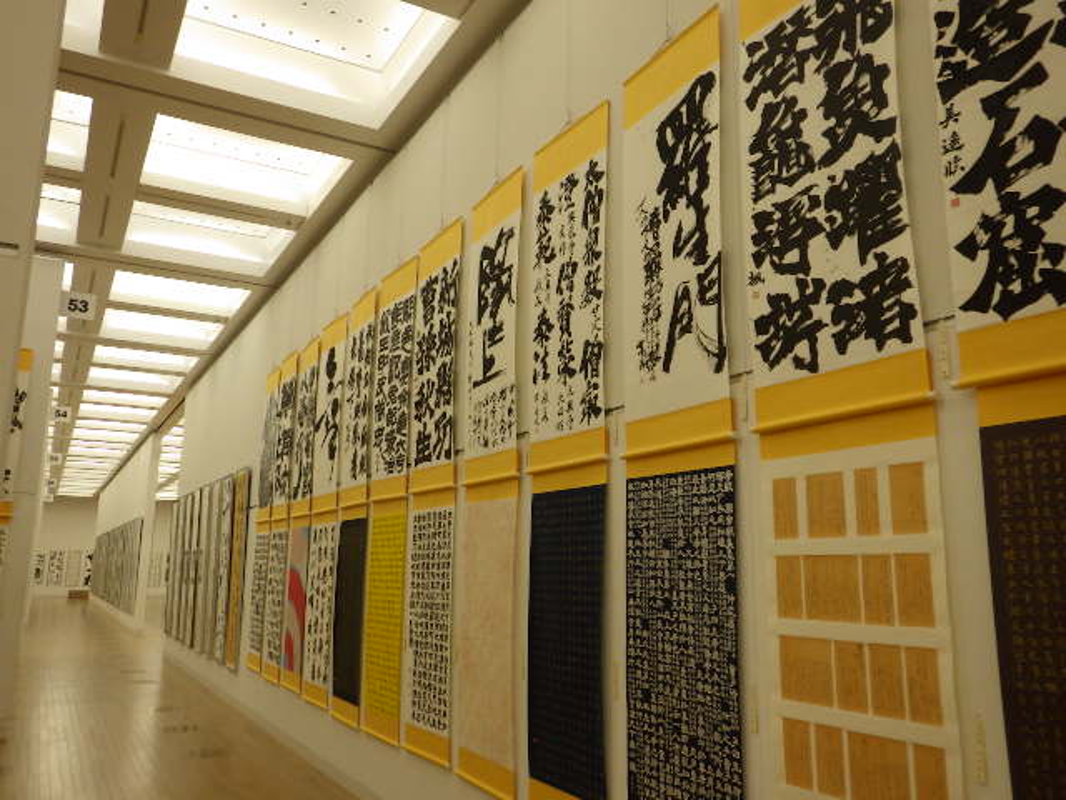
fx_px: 862
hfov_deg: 63.4
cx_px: 533
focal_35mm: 28
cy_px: 400
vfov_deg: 49.7
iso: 125
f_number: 3.5
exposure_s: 1/80
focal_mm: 5
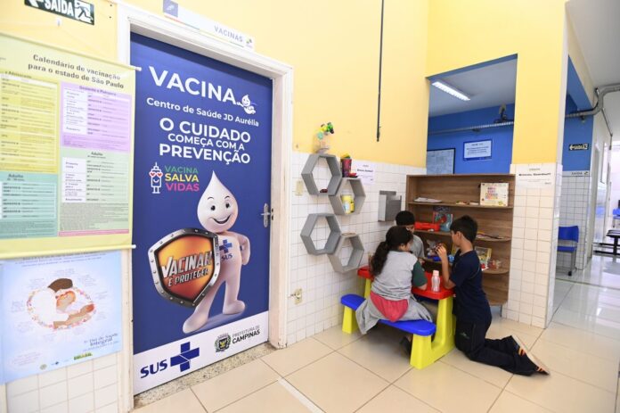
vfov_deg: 70.4
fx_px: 293
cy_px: 206
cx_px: 310
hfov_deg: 93.3
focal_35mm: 17
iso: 2500
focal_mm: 17
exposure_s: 1/200
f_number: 4
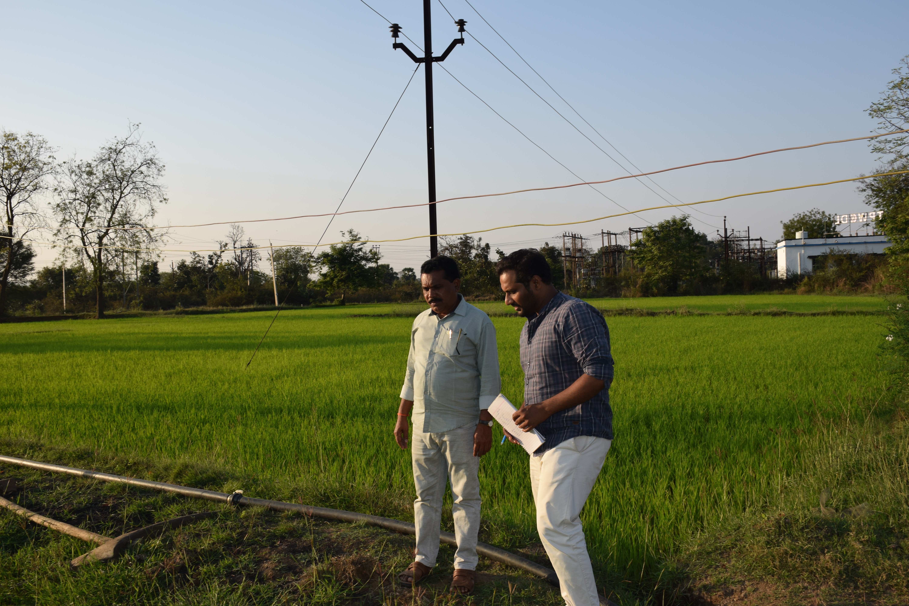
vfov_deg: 38.4
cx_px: 454
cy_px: 303
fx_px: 871
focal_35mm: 34
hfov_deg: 55.1
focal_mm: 23
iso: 100
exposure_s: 1/200
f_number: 8
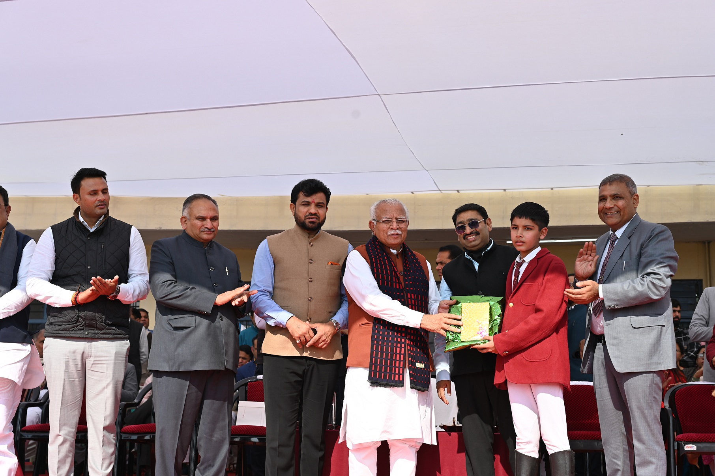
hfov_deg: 36.9
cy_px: 238
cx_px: 358
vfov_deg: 25.0
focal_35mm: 54
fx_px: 1072
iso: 100
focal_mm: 54
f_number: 6.3
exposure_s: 1/320
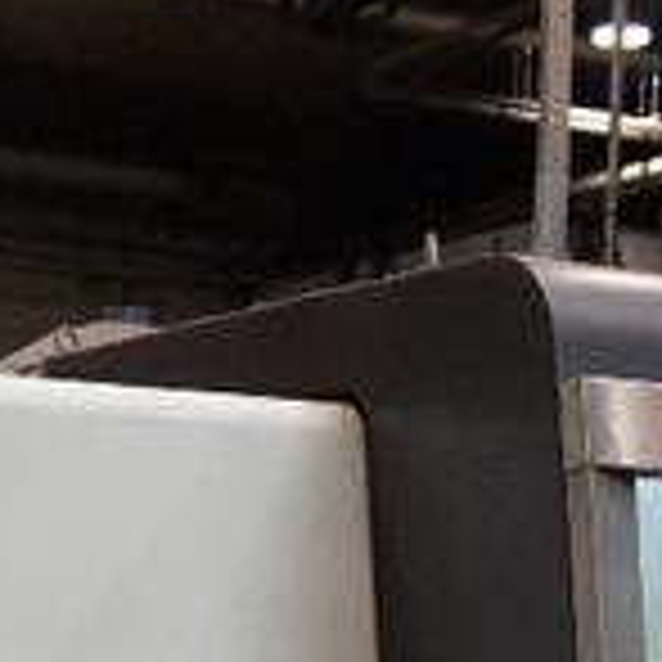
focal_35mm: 100
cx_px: 374
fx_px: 2164
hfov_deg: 17.4
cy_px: 955
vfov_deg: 16.1
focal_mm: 16
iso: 3200
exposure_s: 1/160
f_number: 3.5
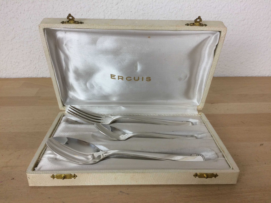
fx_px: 227
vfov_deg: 48.2
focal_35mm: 29
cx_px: 136
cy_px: 102
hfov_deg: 61.7
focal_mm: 4.15
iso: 64
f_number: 2.2
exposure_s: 1/100
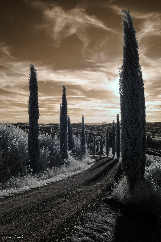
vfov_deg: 57.3
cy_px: 121
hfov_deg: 39.9
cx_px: 80
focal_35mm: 33
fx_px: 222
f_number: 11
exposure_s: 1/125
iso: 200
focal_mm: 22
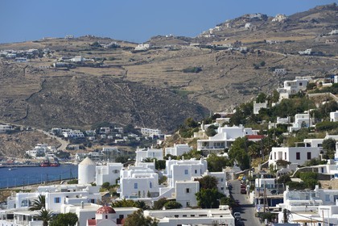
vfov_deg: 6.9
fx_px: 1878
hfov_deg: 10.3
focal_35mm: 200
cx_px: 169
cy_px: 113
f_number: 10
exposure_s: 1/500
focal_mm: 200
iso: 200
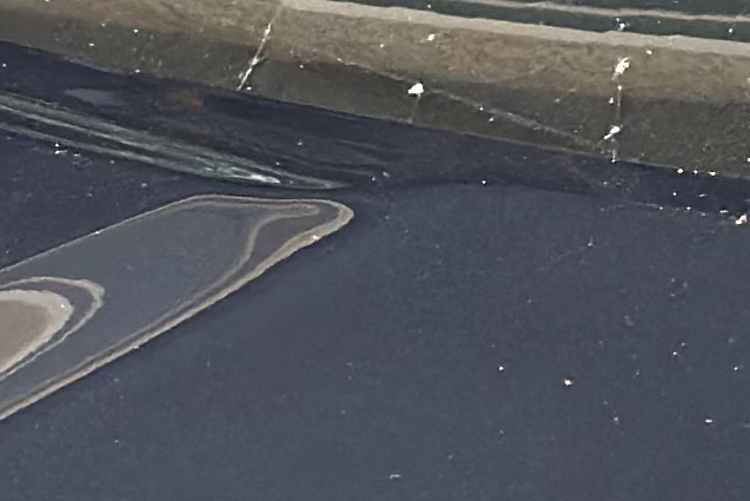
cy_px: -1291
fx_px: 6584
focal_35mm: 316
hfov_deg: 6.5
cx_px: 817
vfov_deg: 4.1
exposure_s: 1/141
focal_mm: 6.86
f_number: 1.78
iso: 125
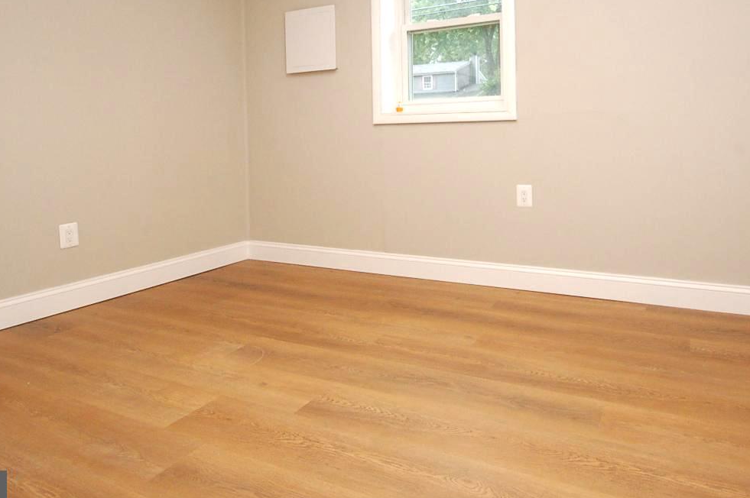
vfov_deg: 52.8
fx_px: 479
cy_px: 129
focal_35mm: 23
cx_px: 458
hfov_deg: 75.1
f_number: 8
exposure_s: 1/60
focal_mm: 10
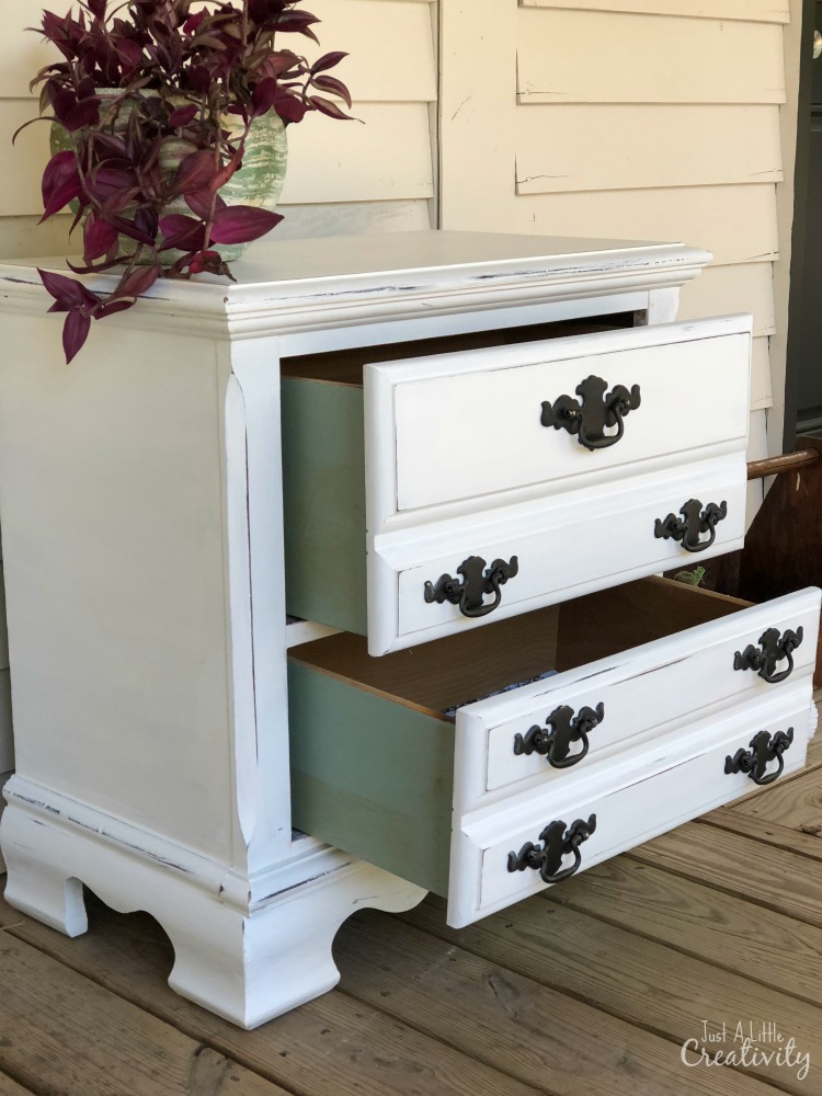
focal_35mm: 57
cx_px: 411
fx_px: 1805
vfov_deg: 33.8
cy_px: 548
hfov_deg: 25.7
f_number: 2.8
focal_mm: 6.6
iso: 40
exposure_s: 1/60
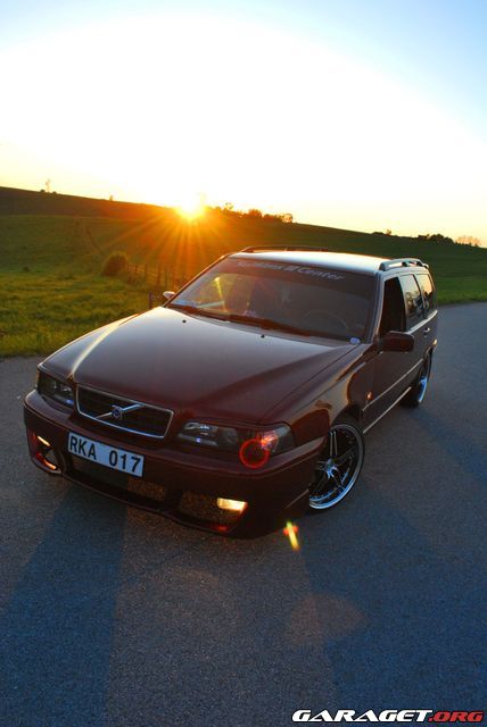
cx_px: 244
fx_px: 547
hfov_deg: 48.0
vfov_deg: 67.3
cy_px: 364
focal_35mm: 27
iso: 800
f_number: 10
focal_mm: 18
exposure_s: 1/125
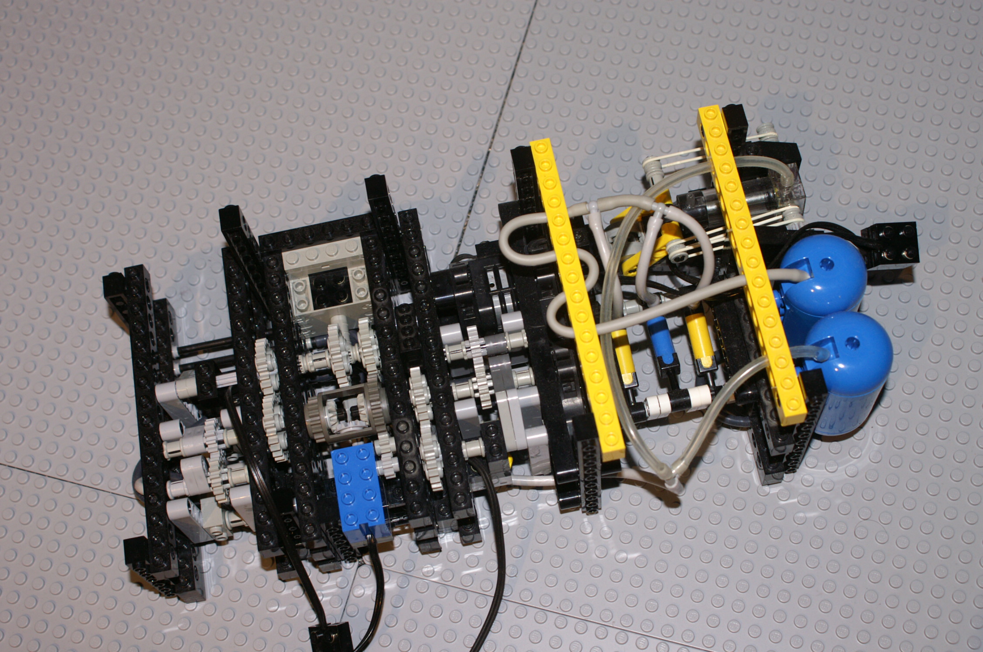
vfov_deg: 25.7
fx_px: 1431
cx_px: 492
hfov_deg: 37.9
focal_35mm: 52
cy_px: 326
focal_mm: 35
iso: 400
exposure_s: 1/60
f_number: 5.6
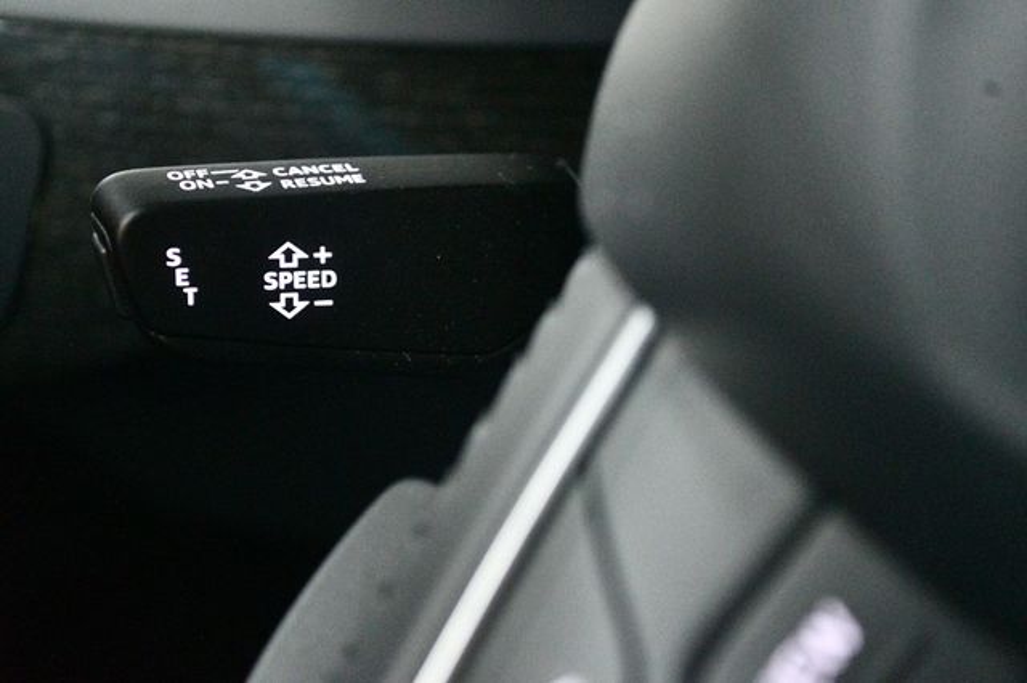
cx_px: 514
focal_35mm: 72
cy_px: 342
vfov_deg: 18.9
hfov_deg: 28.1
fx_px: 2053
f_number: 5.3
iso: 12800
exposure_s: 1/50
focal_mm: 48
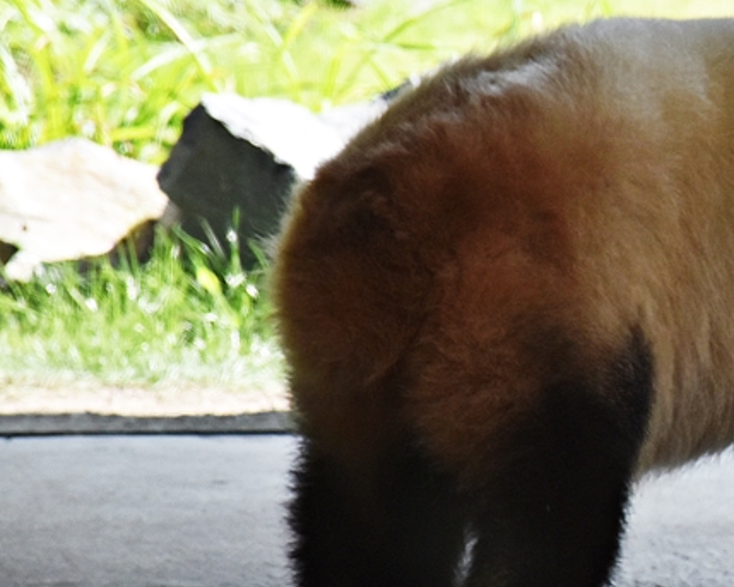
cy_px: 278
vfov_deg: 3.3
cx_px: 777
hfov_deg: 4.1
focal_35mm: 471
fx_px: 10229
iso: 800
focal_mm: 140
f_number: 5.6
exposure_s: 1/640
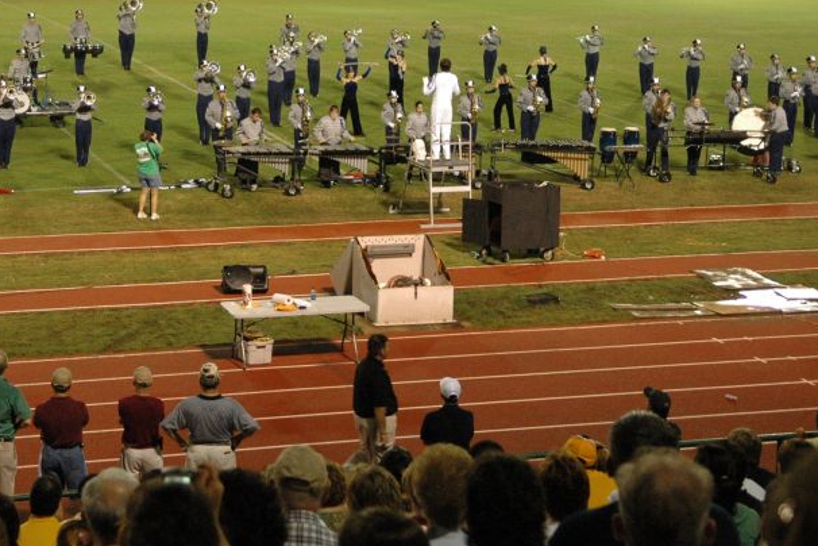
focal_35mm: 81
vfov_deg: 16.8
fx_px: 1840
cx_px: 221
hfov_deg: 24.8
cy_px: 154
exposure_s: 1/60
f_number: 2.8
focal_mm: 32
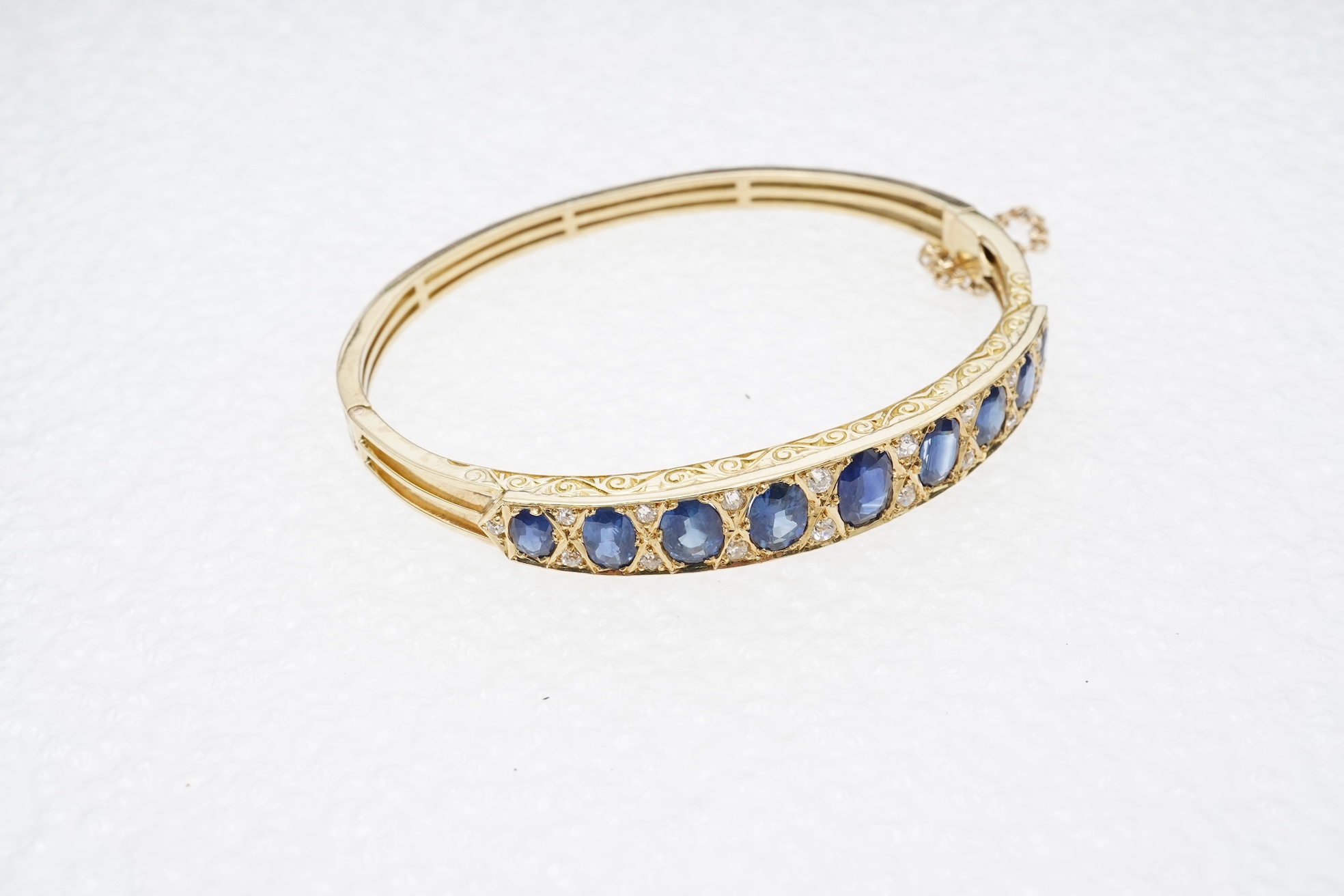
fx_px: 1680
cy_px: 448
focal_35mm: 45
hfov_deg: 43.6
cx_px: 672
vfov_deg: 29.9
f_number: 22
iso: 800
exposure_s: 1/125
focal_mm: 30
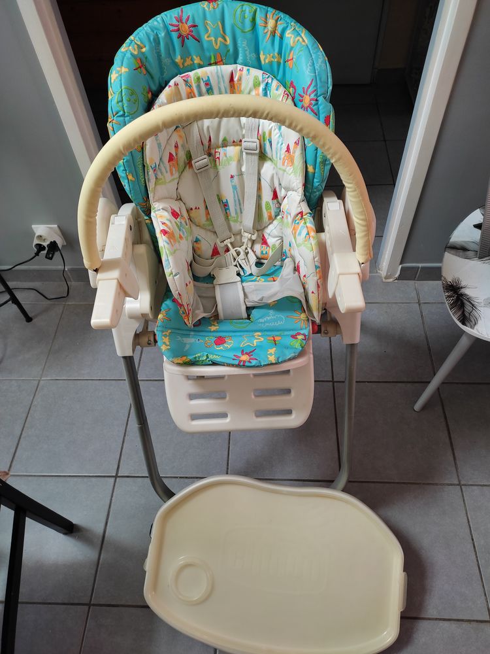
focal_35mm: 26
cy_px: 327
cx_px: 245
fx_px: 491
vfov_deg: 67.3
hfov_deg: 53.1
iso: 314
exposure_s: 1/33
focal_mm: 4.74
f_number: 1.79
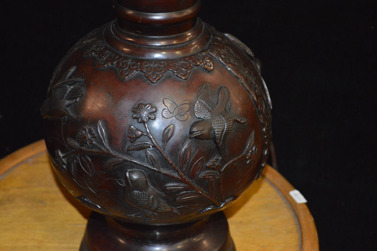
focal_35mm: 82
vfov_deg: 16.5
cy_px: 126
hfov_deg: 24.6
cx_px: 188
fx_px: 863
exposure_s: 1/60
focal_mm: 55
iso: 3200
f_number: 5.6
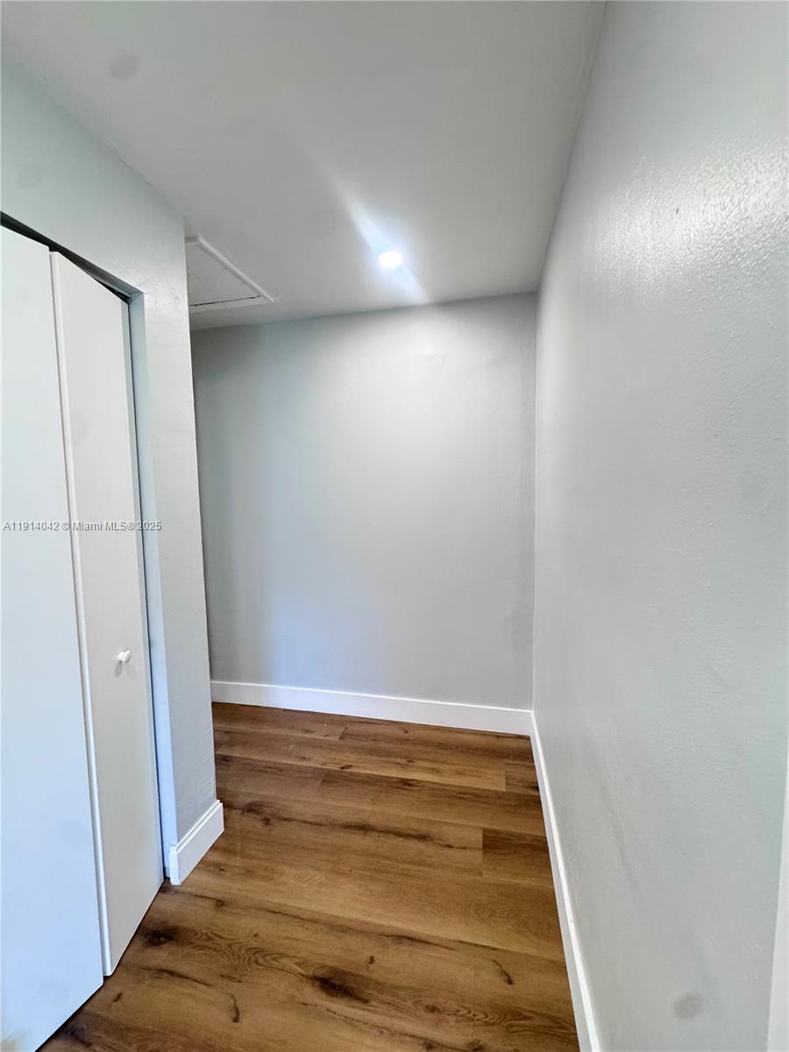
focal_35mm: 14
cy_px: 526
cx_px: 394
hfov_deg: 85.7
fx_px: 425
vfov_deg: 102.1
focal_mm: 2.22
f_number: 2.2
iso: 250
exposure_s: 1/60
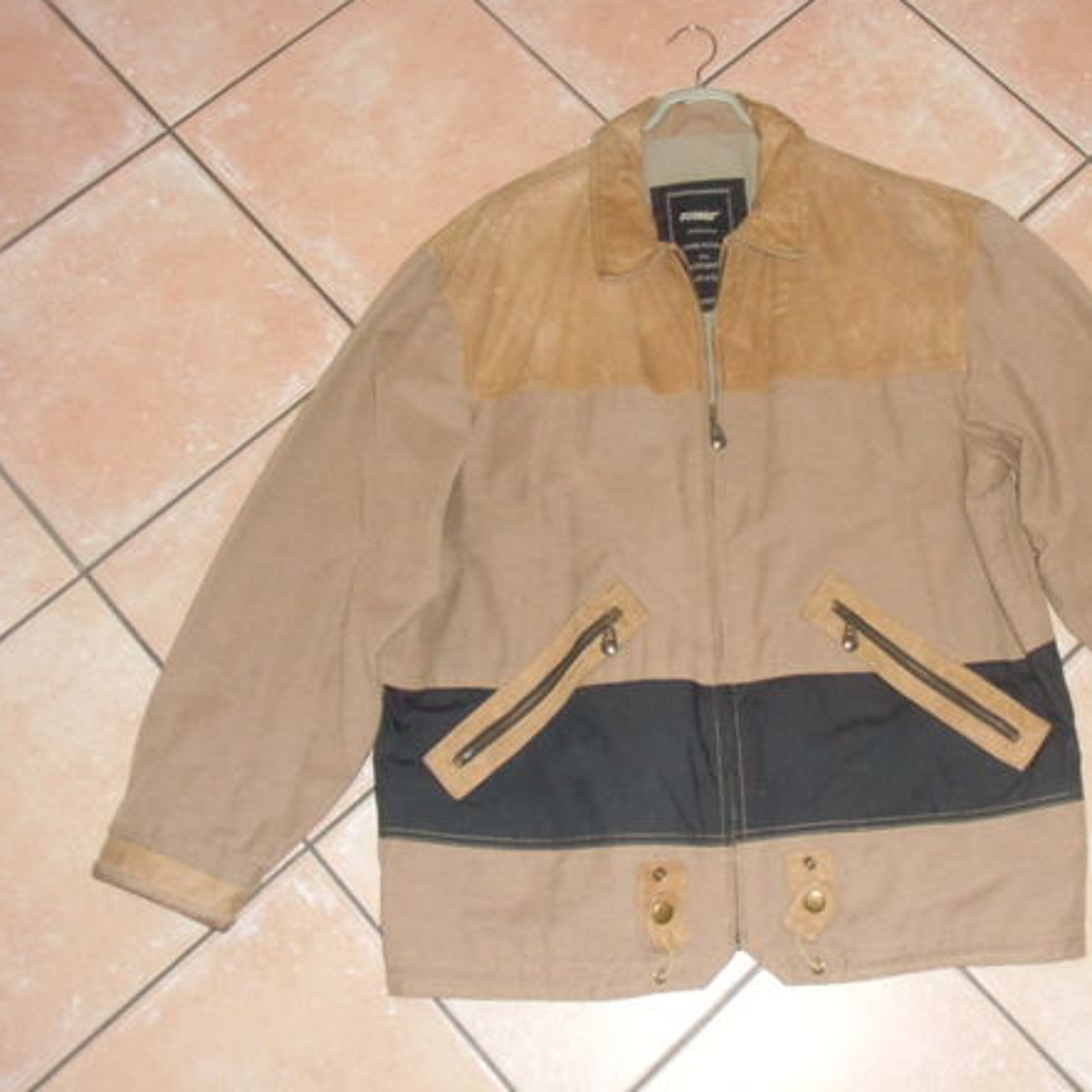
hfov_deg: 45.4
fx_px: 1285
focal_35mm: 36
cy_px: 541
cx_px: 719
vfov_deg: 46.0
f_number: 3.5
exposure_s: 1/60
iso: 400
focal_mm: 5.36
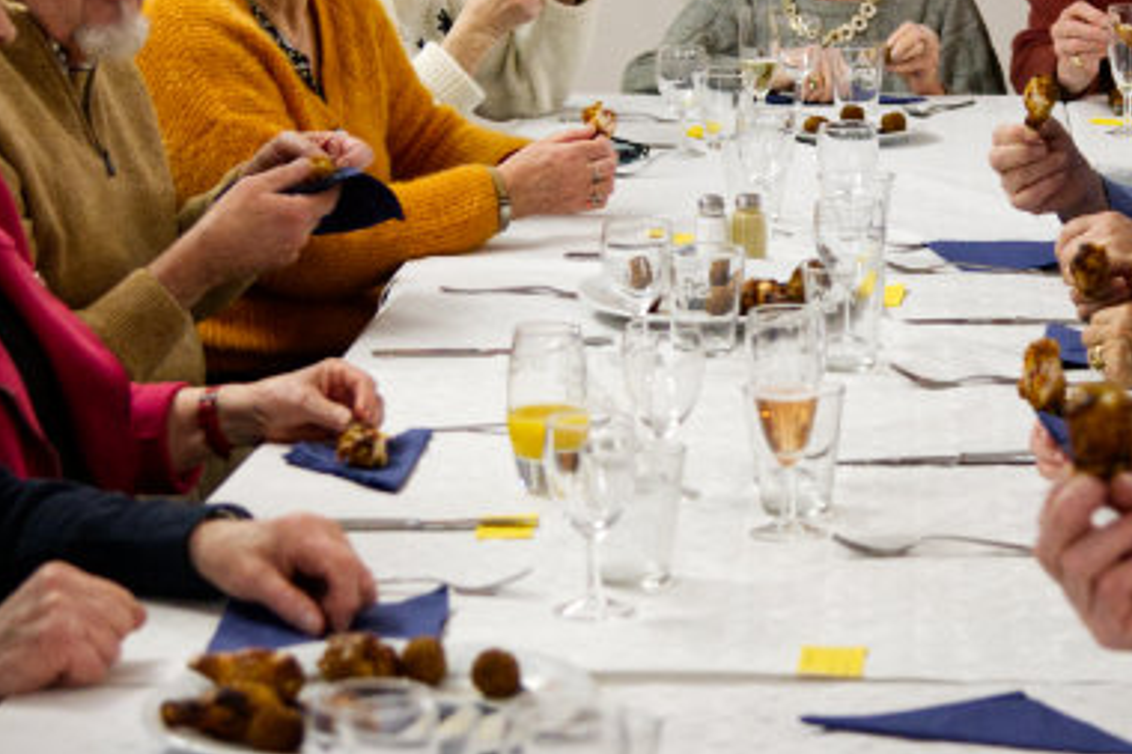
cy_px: 75
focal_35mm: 127
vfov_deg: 10.7
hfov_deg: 16.1
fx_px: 3992
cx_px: 676
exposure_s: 1/80
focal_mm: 46
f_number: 4
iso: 2800
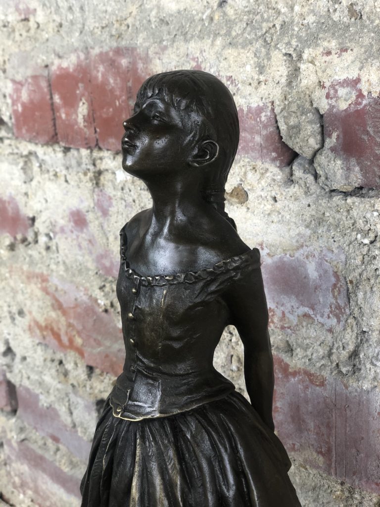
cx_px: 190
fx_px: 761
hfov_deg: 28.0
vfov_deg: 36.8
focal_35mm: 52
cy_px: 254
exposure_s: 1/50
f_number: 2.4
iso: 50
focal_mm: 6
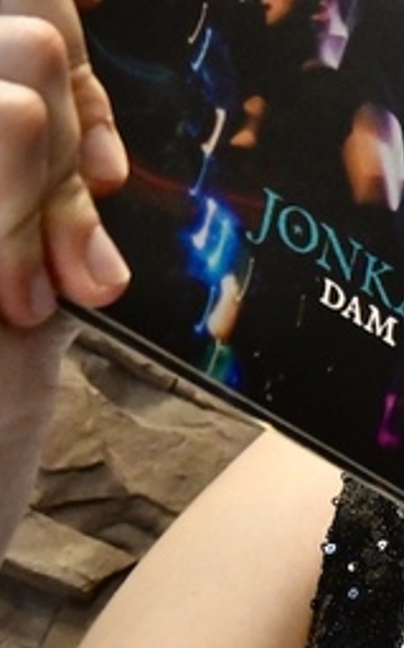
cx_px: 811
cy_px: 135
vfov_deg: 14.1
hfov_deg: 8.4
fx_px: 2612
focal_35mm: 148
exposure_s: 1/125
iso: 2800
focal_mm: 34
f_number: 6.3
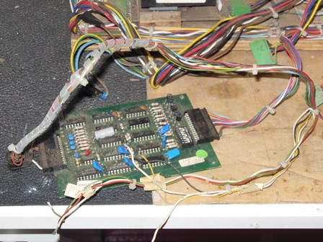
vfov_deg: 22.3
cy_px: 121
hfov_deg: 29.4
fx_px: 616
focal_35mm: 66
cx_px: 162
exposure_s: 1/60
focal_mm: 11.7
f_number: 4.3
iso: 200
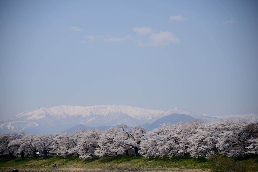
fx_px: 788
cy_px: 86
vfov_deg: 12.5
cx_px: 129
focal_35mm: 110
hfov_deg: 18.6
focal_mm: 110
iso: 100
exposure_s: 1/1600
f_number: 4
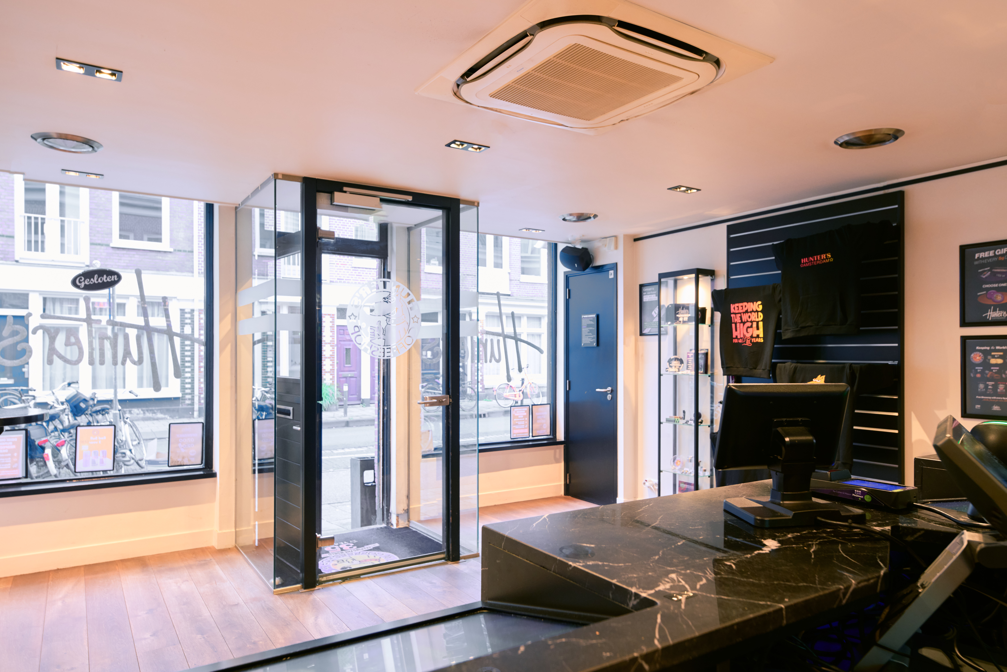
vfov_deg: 53.1
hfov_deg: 73.7
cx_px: 504
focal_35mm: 24
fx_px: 671
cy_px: 336
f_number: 7.1
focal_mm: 24
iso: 800
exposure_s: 1/4
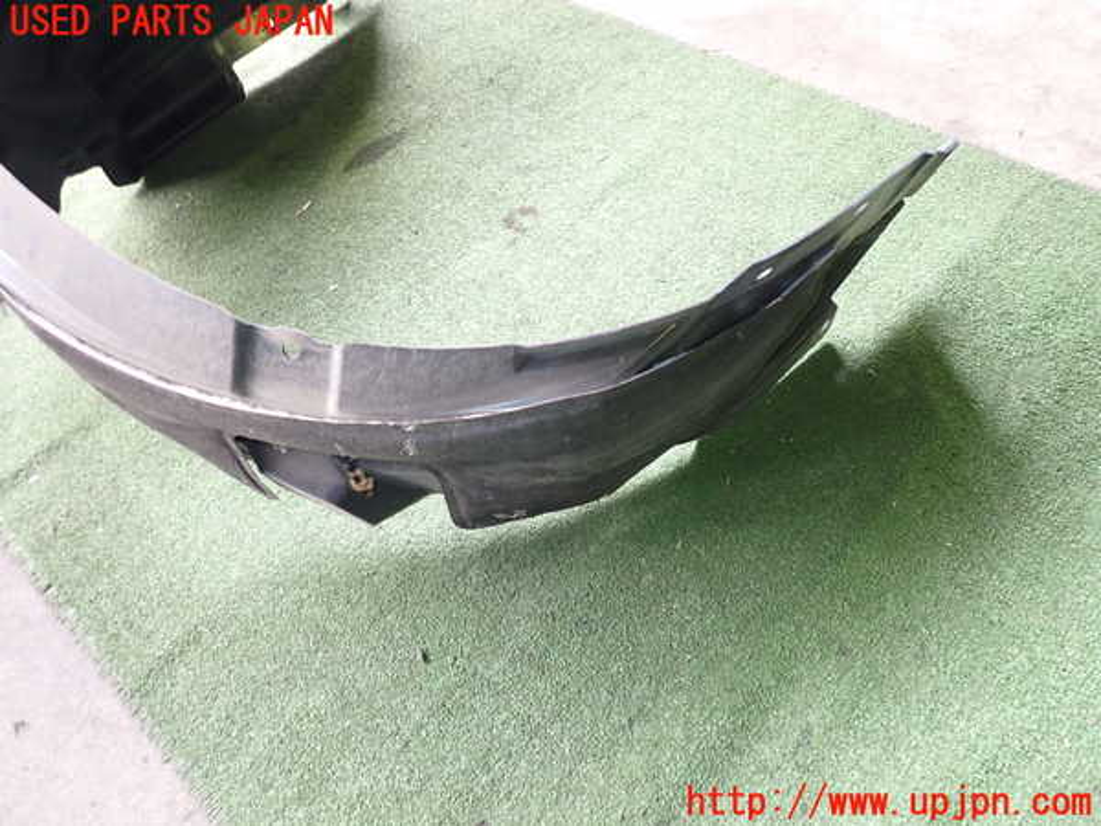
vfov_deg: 54.9
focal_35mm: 25
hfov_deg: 69.4
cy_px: 413
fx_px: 795
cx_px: 550
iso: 200
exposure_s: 1/30
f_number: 2
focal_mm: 4.5
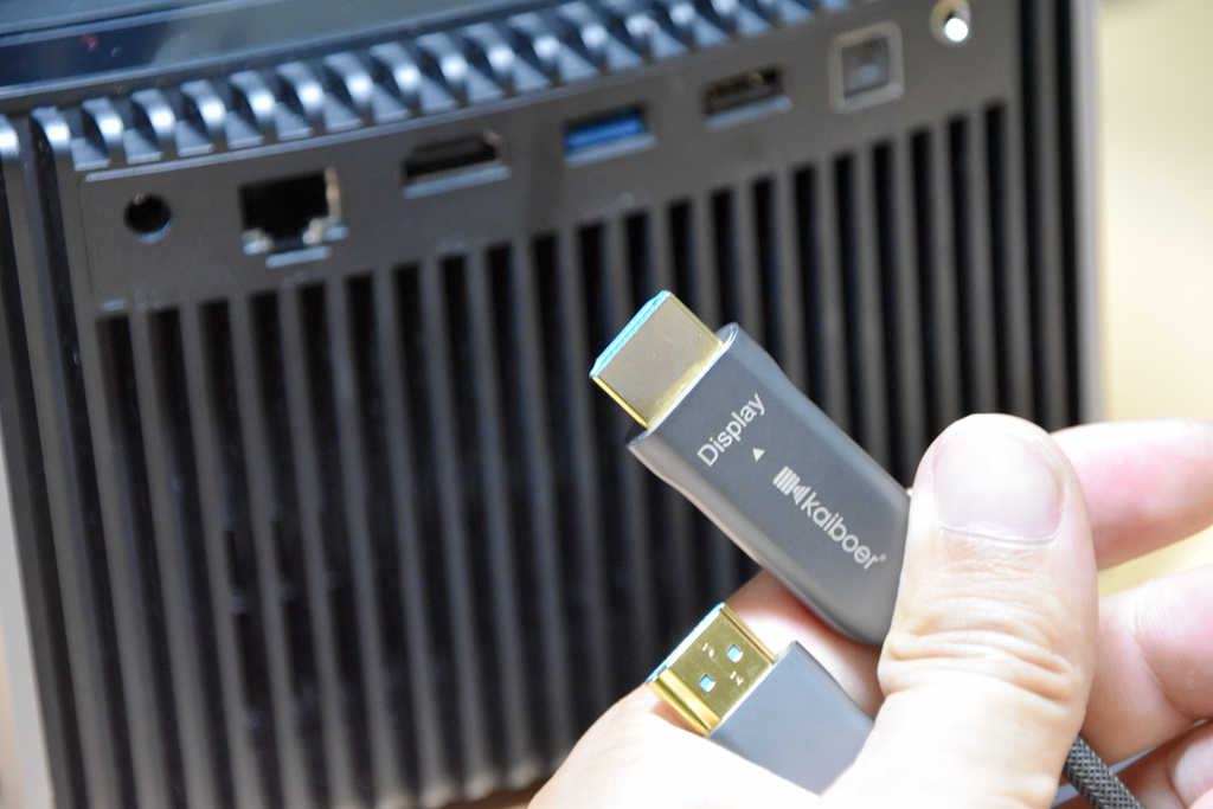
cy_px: 404
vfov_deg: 8.2
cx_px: 606
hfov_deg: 12.2
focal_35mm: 168
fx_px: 5661
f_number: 5.6
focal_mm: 112
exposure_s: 1/30
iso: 3200
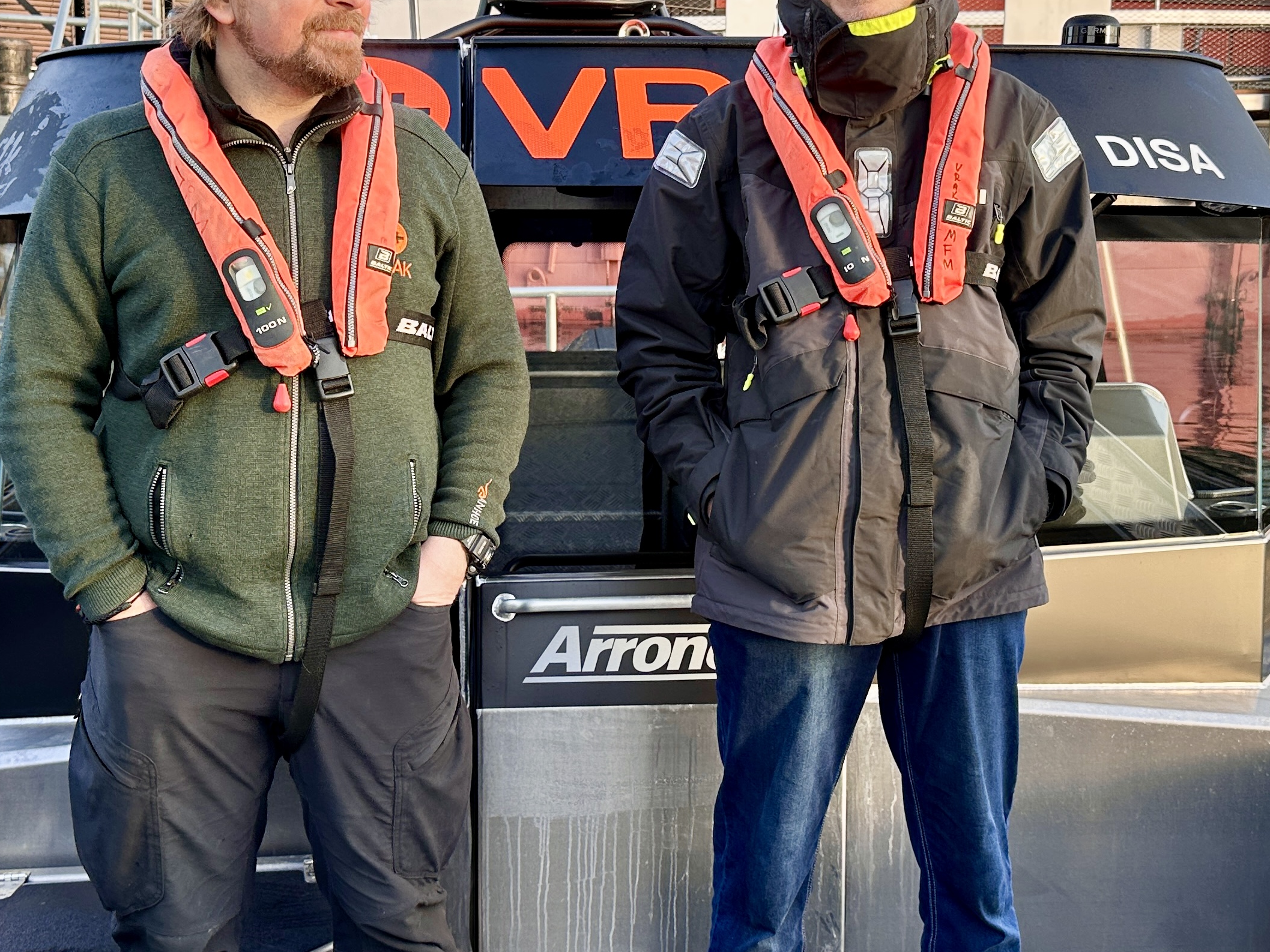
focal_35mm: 32
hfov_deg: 56.8
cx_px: 597
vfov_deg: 44.1
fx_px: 1174
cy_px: 431
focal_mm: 6.86
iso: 80
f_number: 1.78
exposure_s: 1/313
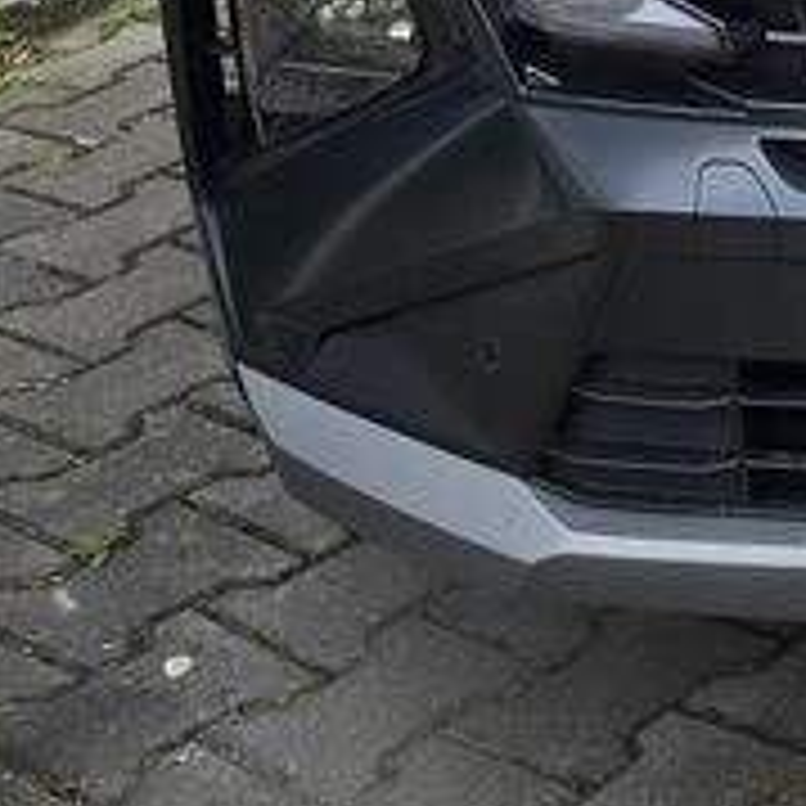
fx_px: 3056
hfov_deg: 13.8
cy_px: -527
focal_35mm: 116
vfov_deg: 13.8
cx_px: 1328
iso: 12
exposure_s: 1/187
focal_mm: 6.3
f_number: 1.7
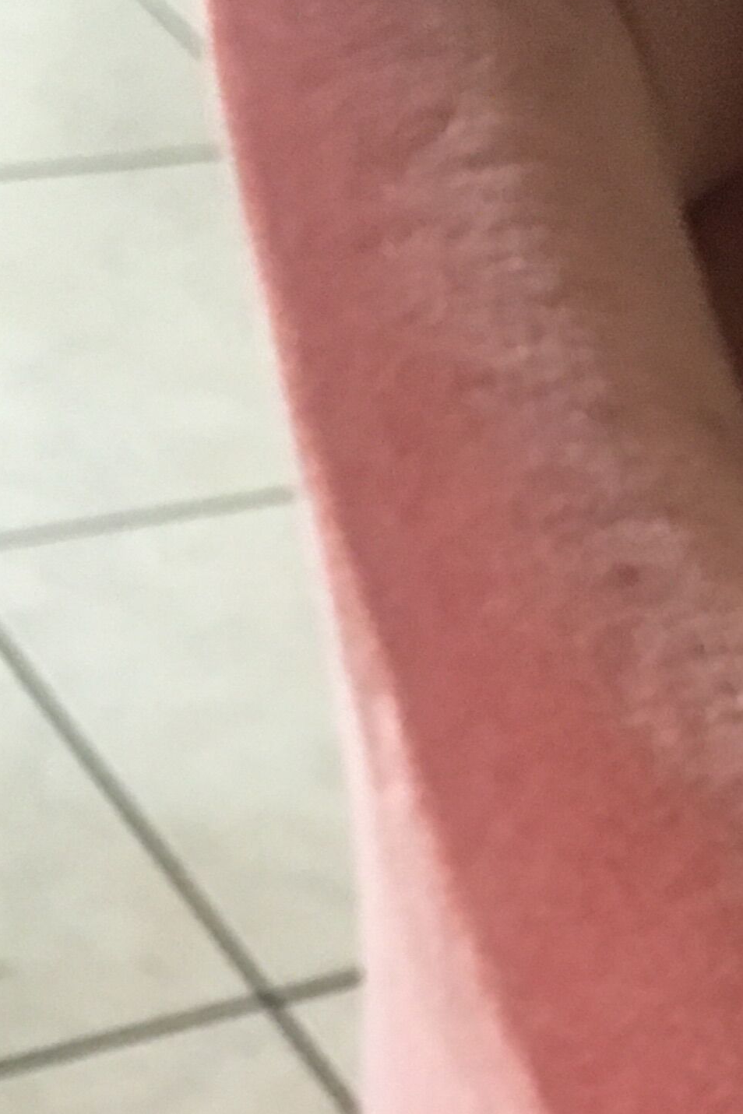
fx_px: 2631
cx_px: 1037
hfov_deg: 15.1
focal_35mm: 85
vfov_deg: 21.9
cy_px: 1383
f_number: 2.2
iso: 160
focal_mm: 4.15
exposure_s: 1/8
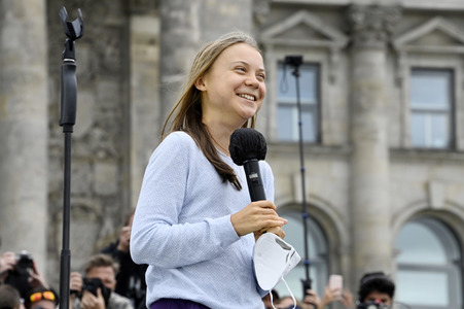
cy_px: 154
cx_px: 232
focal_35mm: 150
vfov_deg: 9.1
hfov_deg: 13.7
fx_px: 1932
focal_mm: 150
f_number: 8
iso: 1600
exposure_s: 1/500
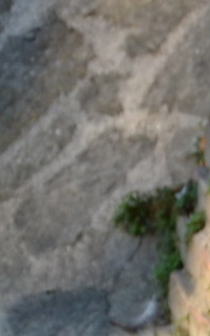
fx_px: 9611
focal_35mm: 1051
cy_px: 722
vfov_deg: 2.0
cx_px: 604
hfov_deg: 1.2
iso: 200
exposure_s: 1/320
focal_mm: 92
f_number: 5.6
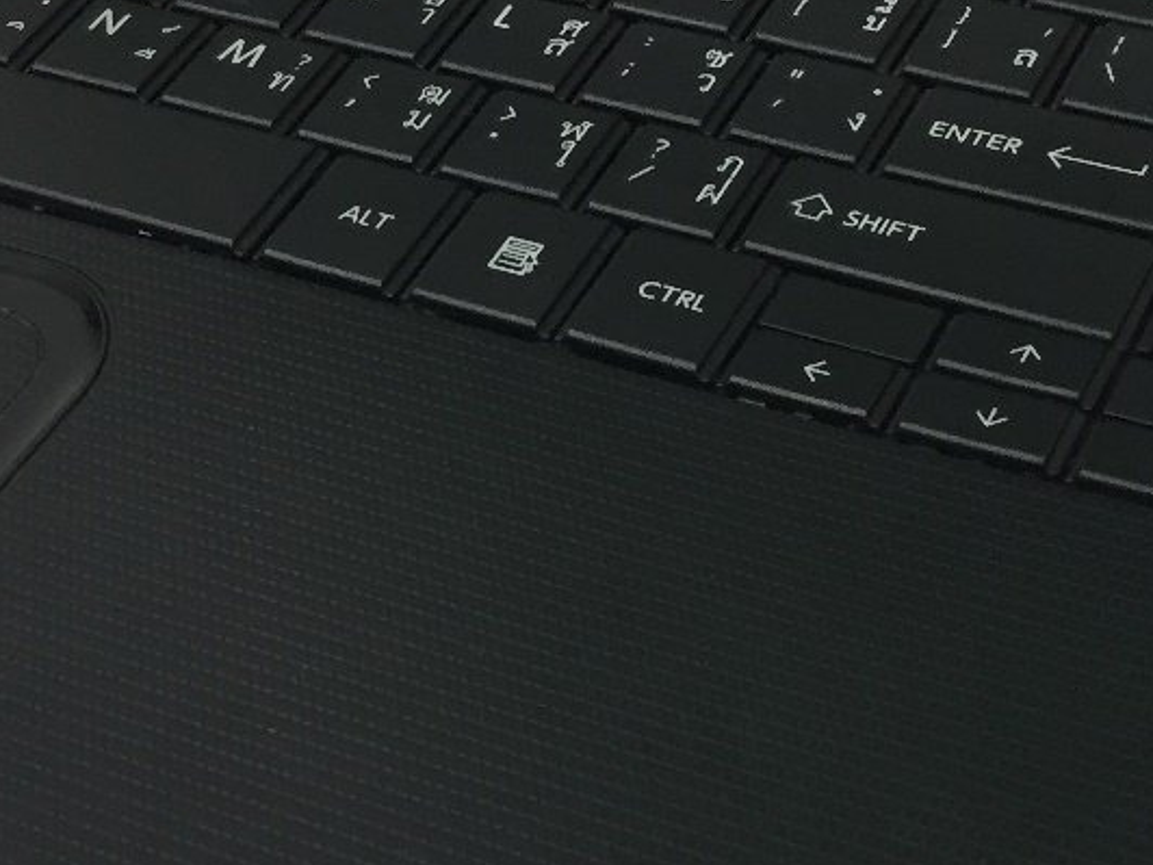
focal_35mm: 89
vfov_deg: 16.5
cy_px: 158
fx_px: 2964
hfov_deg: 22.0
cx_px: 537
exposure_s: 1/33
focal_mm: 4.15
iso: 125
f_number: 2.2
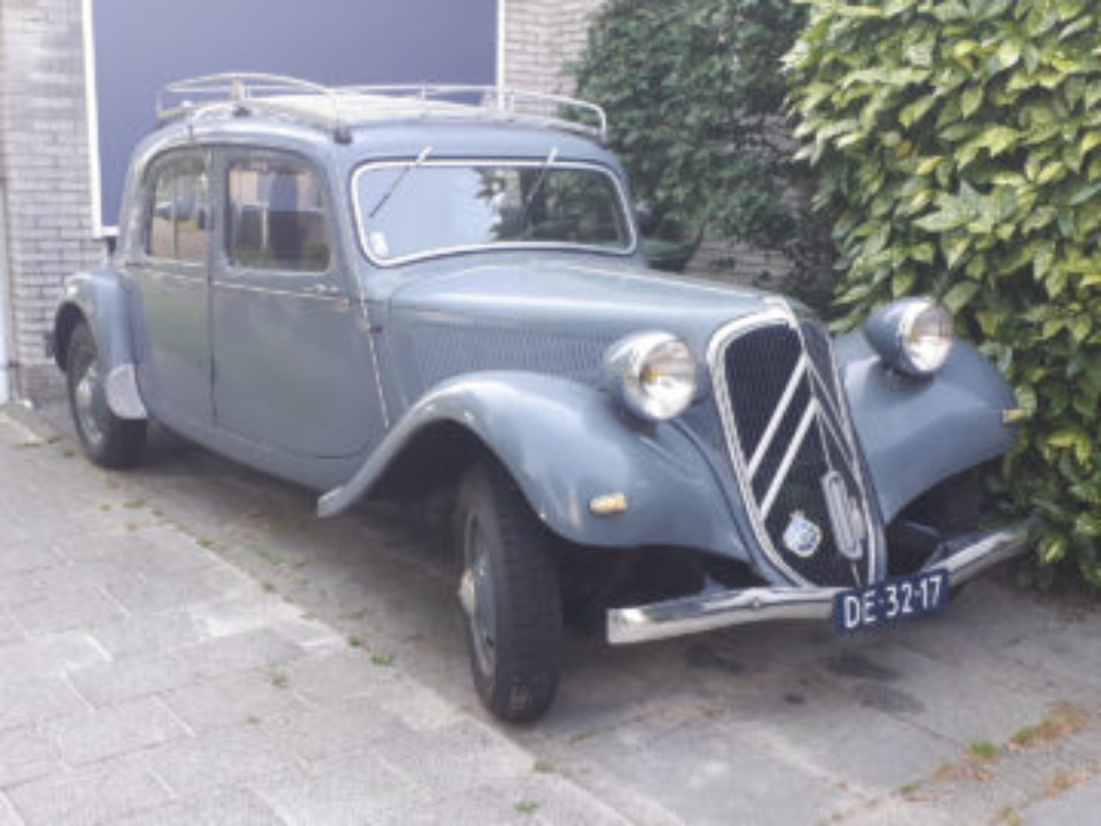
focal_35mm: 27
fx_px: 859
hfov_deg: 65.3
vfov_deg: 51.4
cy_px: 413
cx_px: 550
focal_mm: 3.6
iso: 64
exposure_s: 1/100
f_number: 1.9
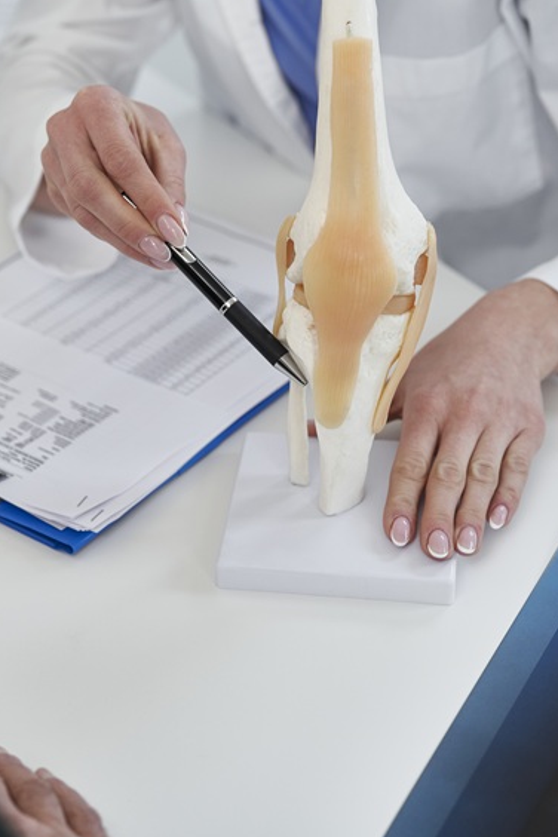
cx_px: 180
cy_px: 421
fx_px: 1767
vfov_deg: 26.7
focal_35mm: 76
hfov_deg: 17.9
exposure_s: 1/320
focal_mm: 50
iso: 400
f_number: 2.5
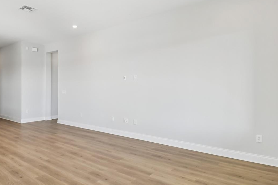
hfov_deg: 74.4
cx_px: 99
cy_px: 83
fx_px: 178
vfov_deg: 55.0
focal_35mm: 23
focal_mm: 10
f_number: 6.3
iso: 100
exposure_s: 1/50
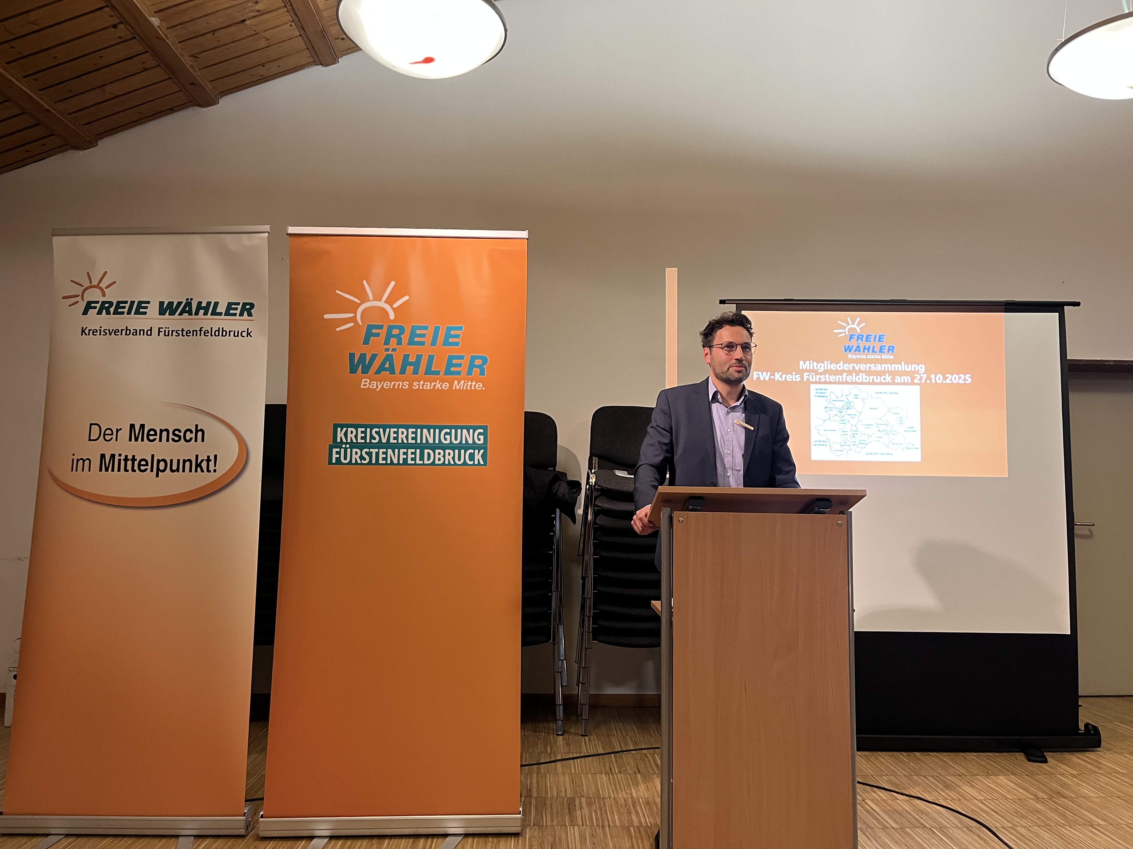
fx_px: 851
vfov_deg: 53.1
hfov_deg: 67.3
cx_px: 566
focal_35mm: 26
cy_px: 424
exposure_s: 1/60
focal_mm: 5.1
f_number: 1.6
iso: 200
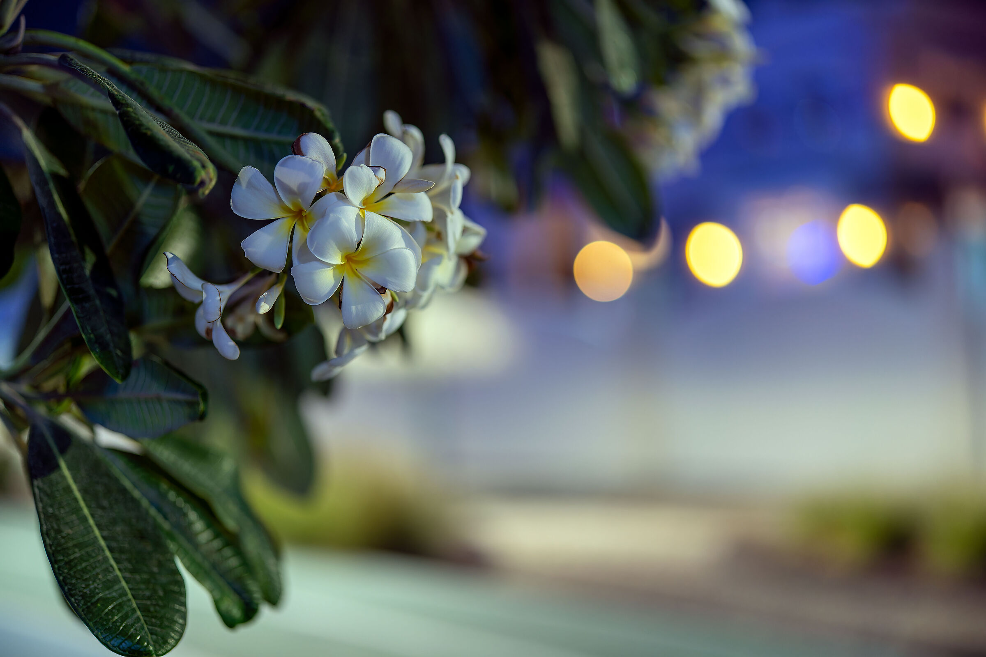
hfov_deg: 39.6
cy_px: 328
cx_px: 493
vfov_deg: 27.0
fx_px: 1369
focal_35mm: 50
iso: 500
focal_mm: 50
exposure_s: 1/25
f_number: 1.4
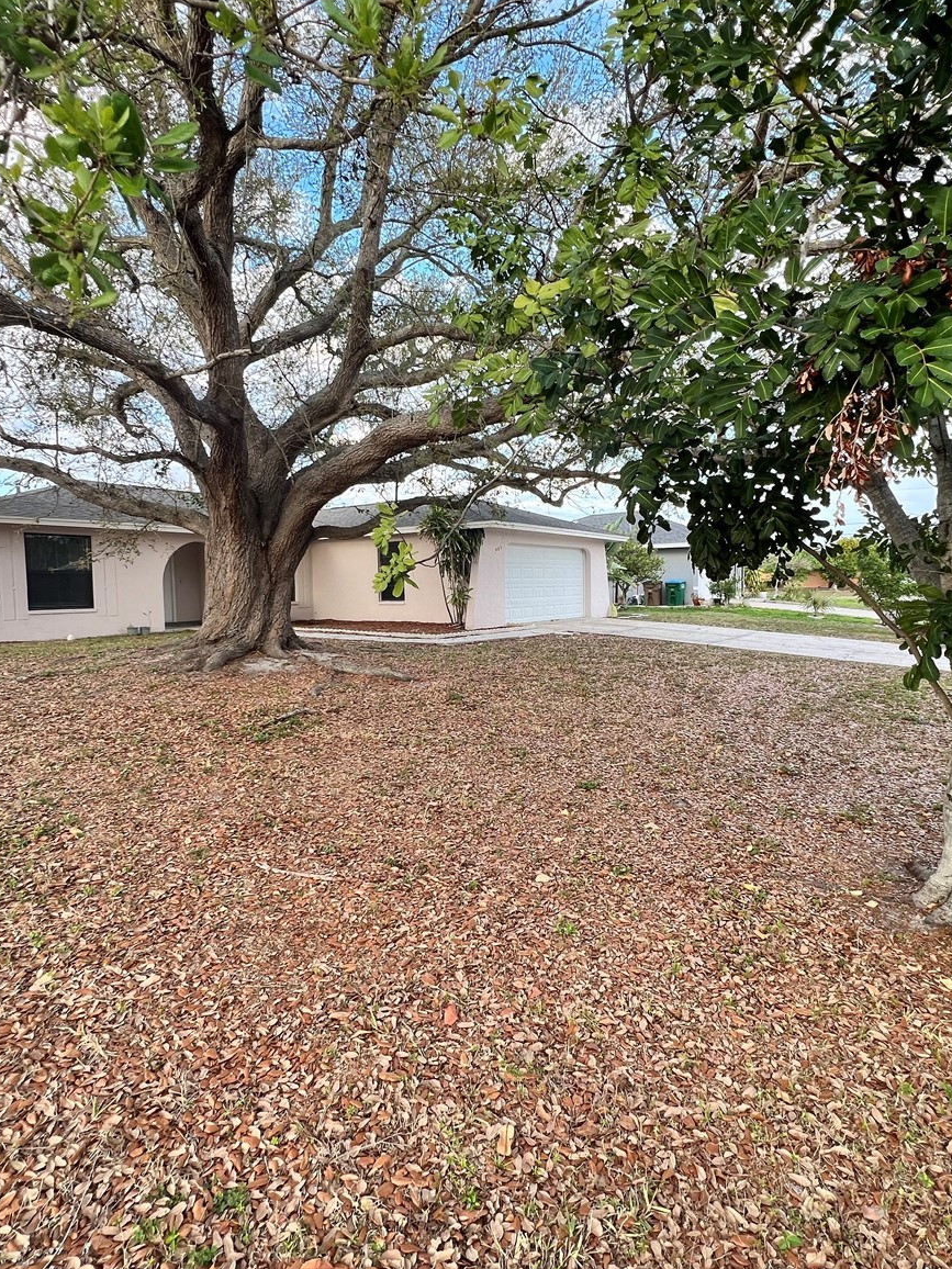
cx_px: 480
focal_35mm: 18
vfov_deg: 87.8
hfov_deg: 71.6
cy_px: 630
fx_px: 660
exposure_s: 1/122
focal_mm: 1.57
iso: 32
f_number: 1.8
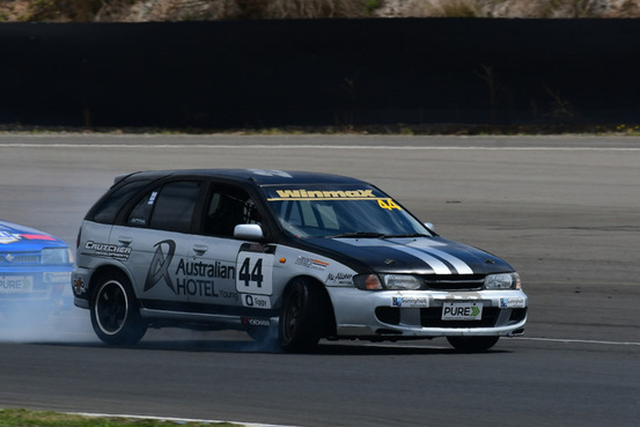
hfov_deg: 1.9
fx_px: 19293
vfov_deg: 1.3
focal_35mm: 1085
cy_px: 161
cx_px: 260
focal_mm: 500
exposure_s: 1/640
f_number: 10
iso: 200
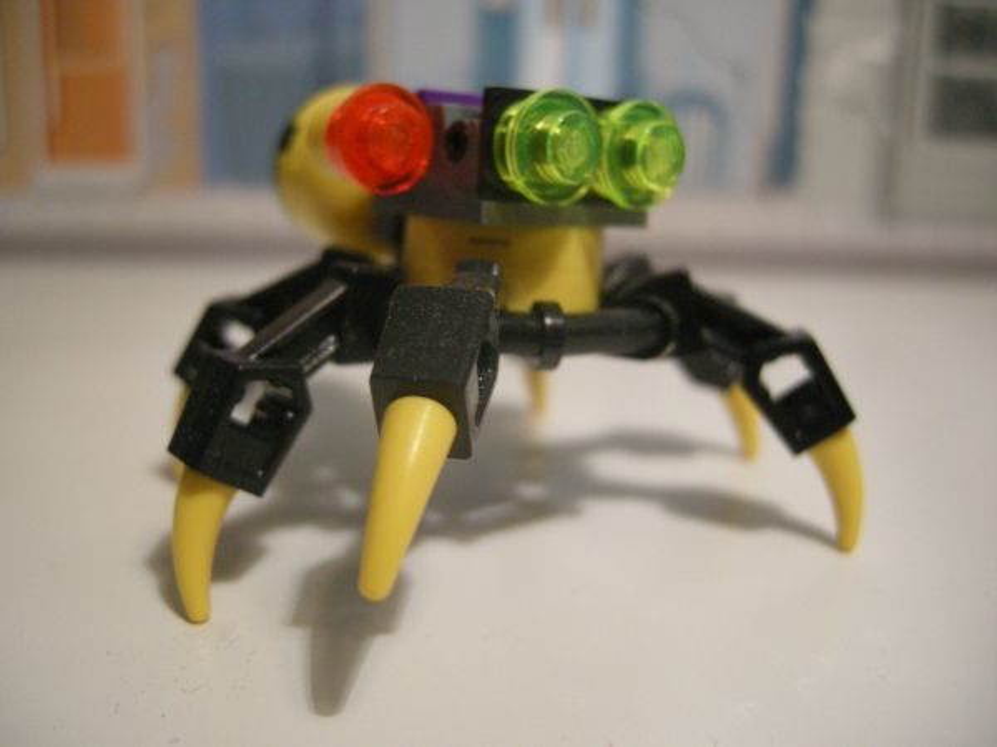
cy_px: 374
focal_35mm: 36
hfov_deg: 51.4
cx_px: 498
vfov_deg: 39.7
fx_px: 1037
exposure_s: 1/61.7
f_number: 2.7
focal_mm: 7.5
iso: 400
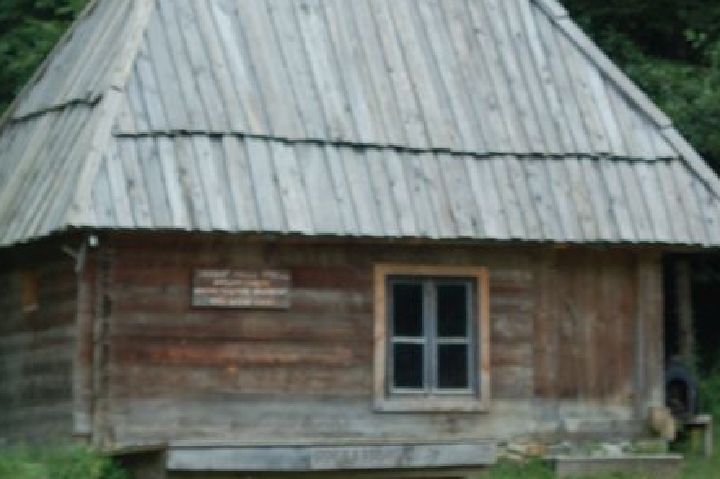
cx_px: 358
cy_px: 163
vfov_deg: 7.2
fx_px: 3797
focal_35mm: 190
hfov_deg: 10.8
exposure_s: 1/400
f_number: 5.6
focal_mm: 70
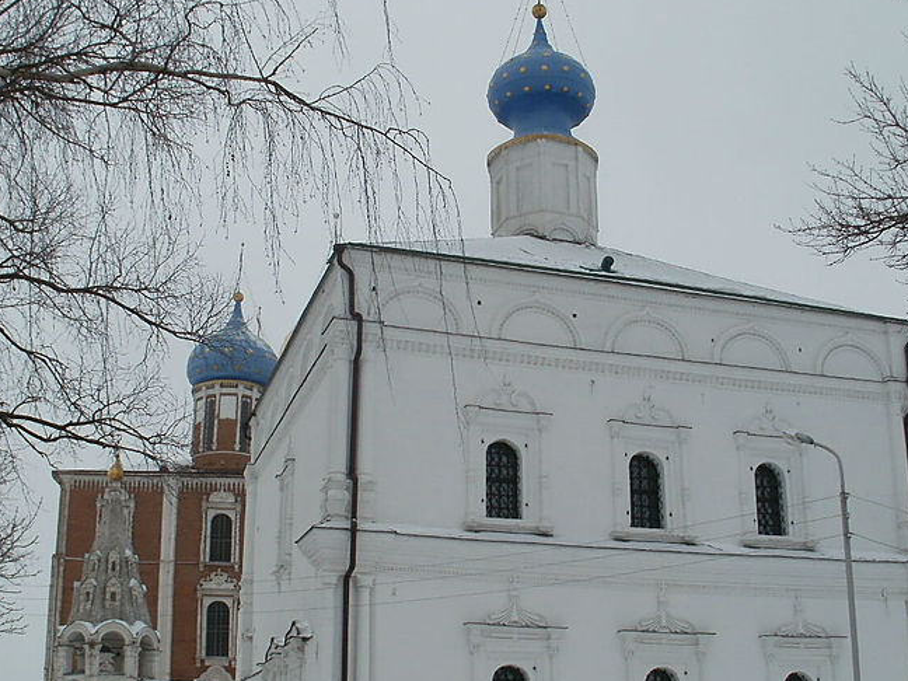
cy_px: 408
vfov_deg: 29.0
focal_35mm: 50
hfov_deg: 38.2
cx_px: 446
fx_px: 1312
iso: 100
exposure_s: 1/125
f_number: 5.6
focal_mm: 6.3
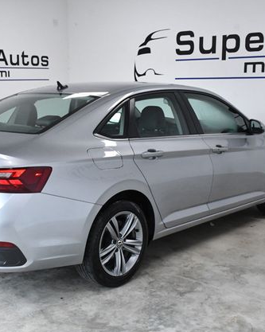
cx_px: 85
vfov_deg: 38.1
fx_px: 481
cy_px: 168
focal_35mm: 49
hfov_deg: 30.5
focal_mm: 23
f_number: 10
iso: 2500
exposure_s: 1/400
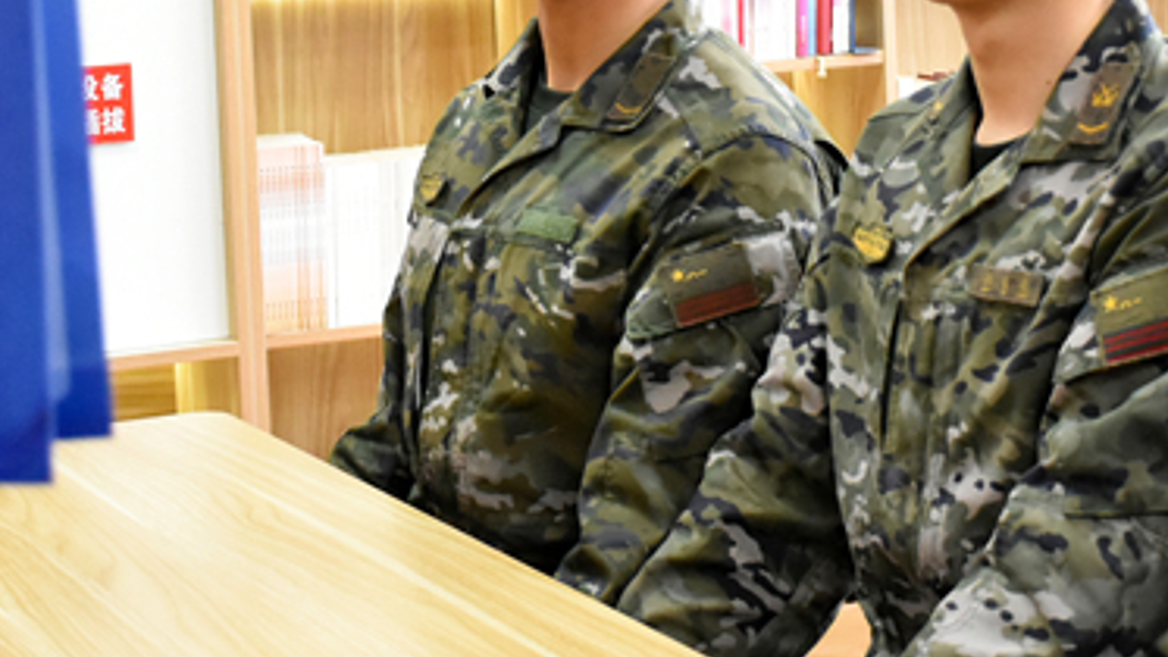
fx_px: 3168
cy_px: -113
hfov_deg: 20.8
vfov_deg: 11.6
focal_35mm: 102
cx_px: 745
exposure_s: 1/320
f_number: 4
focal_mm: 27
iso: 3200
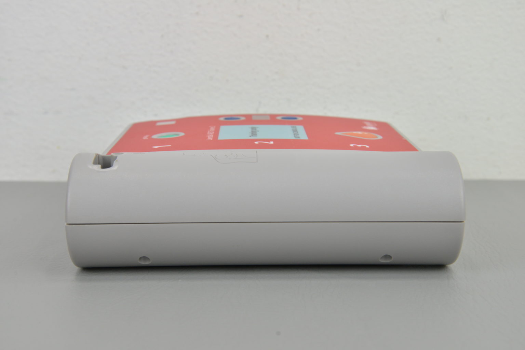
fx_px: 904
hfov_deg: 32.4
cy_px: 175
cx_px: 262
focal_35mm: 62
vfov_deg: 21.9
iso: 1000
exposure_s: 1/100
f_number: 7.1
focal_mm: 62
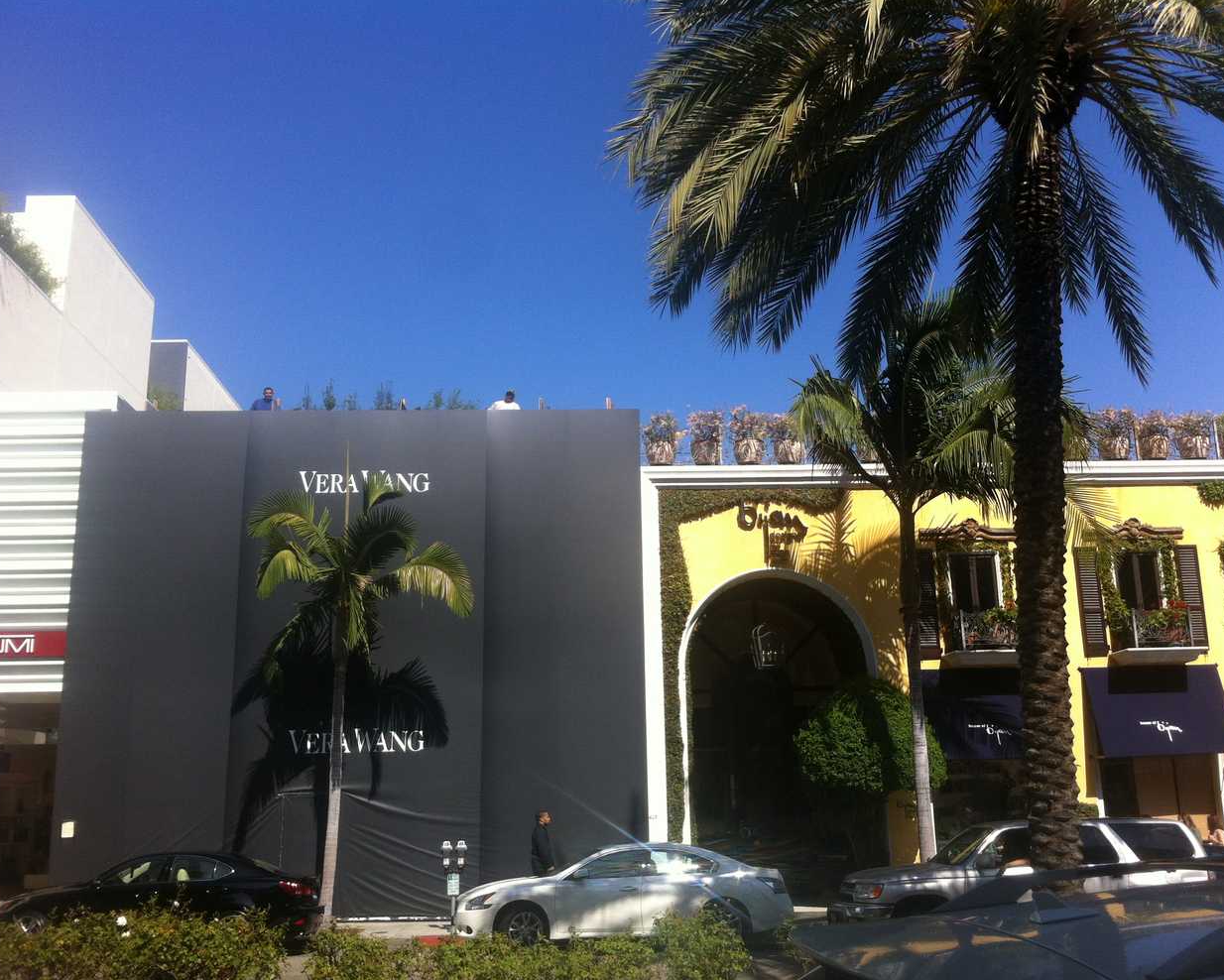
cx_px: 632
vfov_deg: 40.2
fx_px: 1341
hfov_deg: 49.1
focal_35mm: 37
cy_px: 493
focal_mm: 3.85
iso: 80
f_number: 2.8
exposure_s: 1/1040
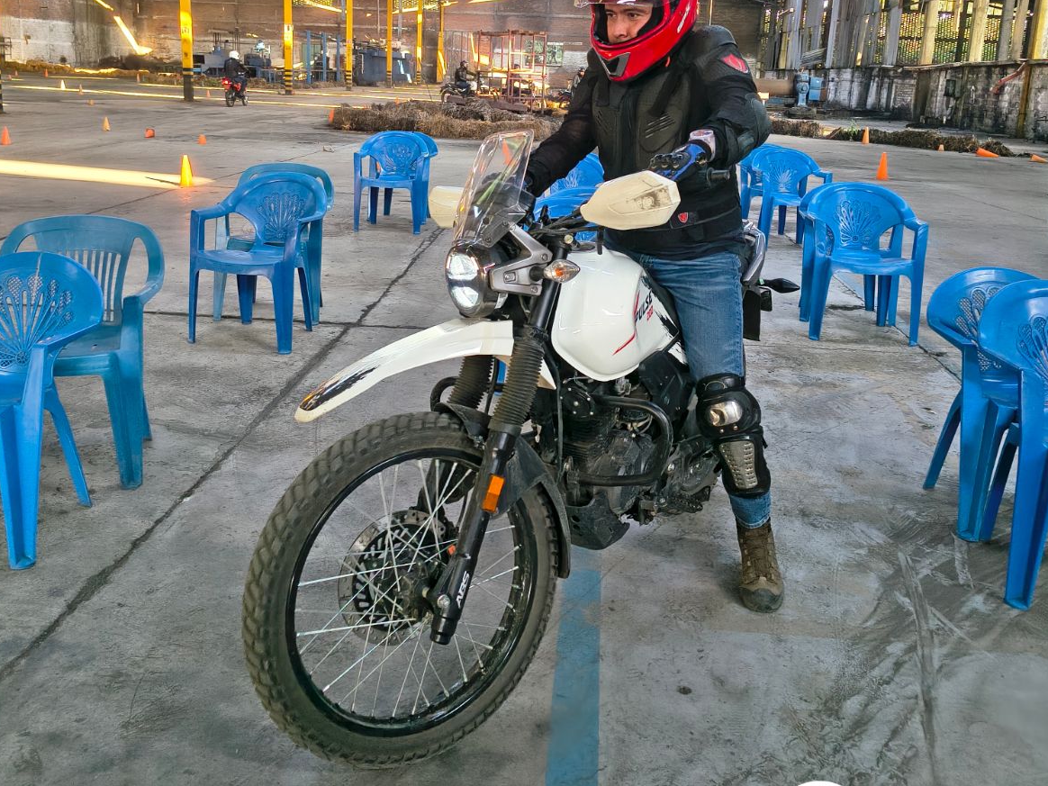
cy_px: 268
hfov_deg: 55.4
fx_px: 999
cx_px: 530
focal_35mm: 33
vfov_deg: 42.4
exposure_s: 1/120
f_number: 1.8
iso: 271
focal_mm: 5.56
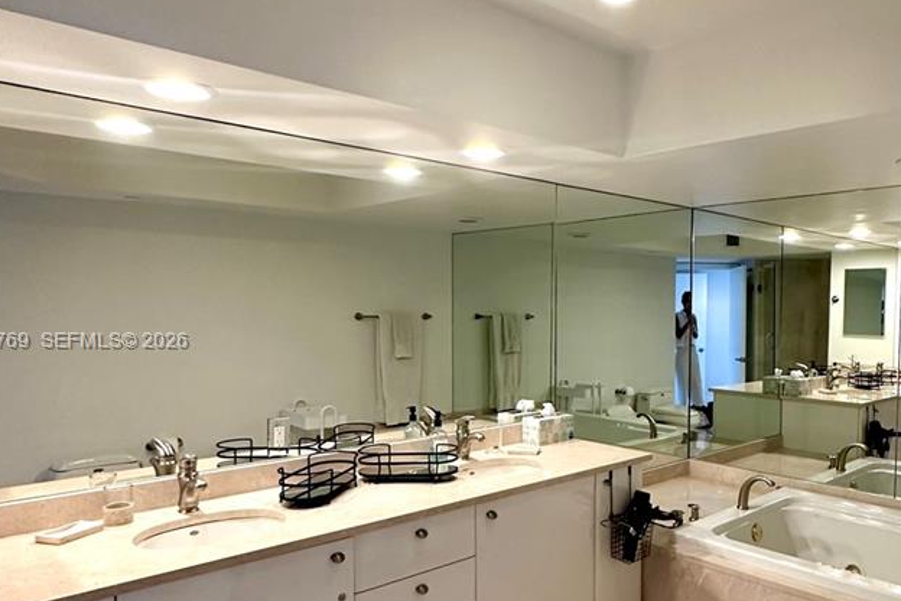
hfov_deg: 64.4
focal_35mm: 28
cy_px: 342
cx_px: 570
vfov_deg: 46.3
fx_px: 701
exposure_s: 1/120
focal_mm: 2.22
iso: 320
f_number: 2.2
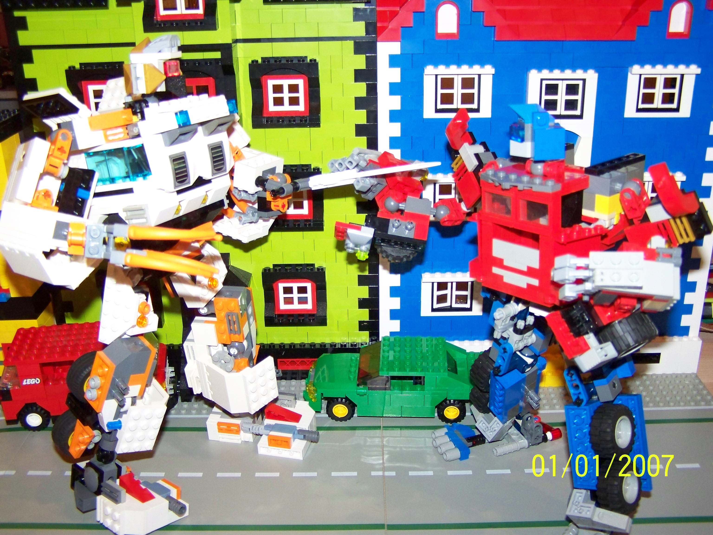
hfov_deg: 49.0
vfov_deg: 37.7
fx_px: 783
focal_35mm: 38
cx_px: 356
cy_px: 268
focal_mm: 6.3
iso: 200
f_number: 2.8
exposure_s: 1/30
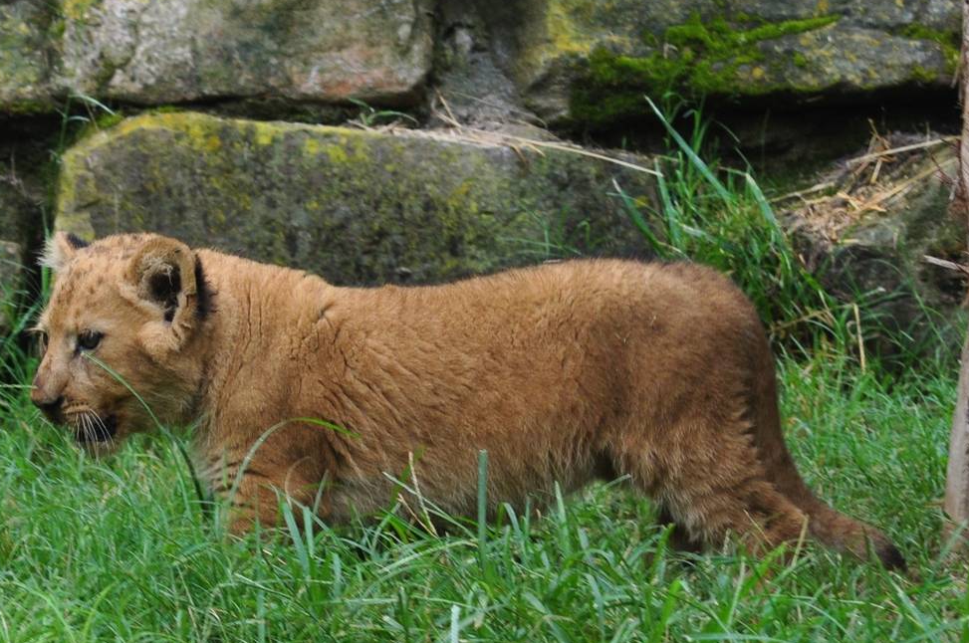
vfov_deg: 3.7
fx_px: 9946
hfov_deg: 5.6
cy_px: 324
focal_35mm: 370
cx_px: 303
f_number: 9
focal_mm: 150
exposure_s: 1/125
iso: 400
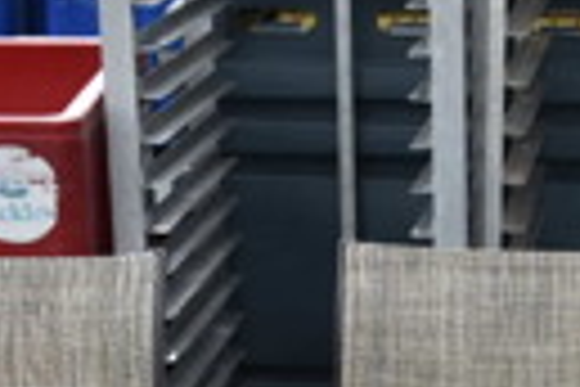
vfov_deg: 7.9
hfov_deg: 12.5
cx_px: 549
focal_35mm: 163
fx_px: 2632
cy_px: 886
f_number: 6.3
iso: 200
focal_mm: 23
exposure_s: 1/250
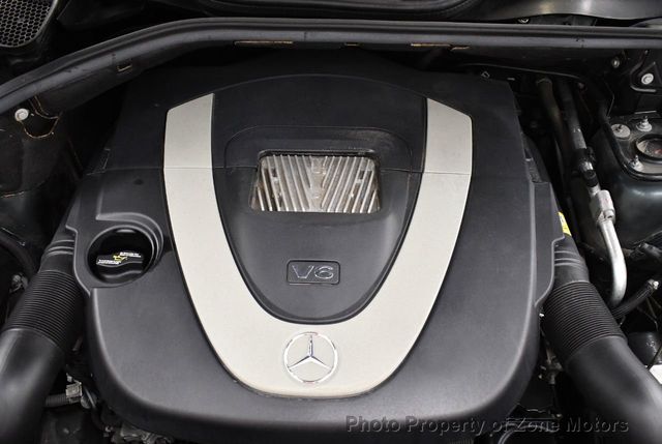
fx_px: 663
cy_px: 222
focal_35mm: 36
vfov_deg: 37.0
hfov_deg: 53.1
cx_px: 331
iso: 2200
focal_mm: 18
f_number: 3.5
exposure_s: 1/125
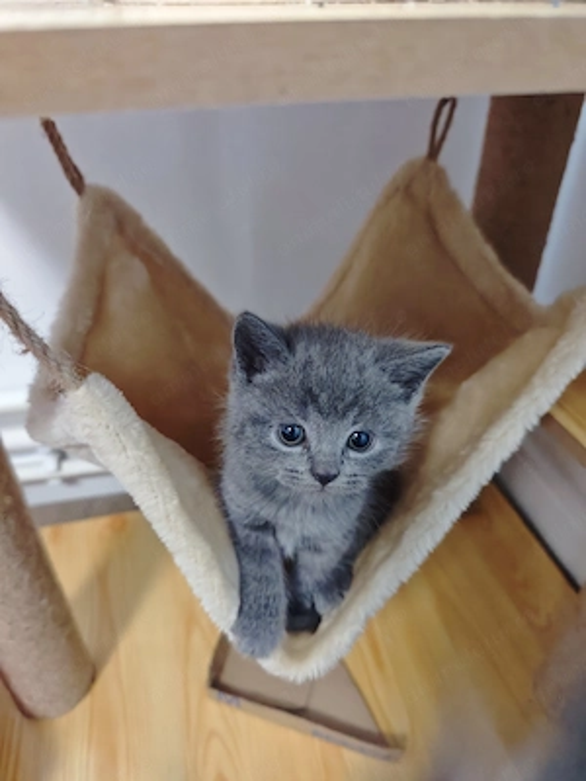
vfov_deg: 73.9
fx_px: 519
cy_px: 390
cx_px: 293
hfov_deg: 58.9
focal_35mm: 23
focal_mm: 6.55
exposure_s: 1/108
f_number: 1.62
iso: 5000
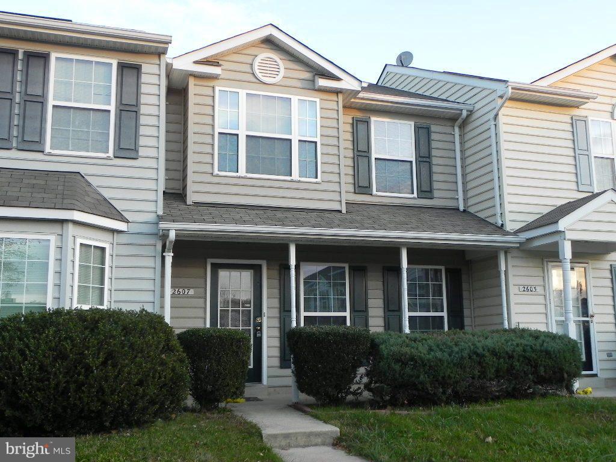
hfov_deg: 50.1
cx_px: 308
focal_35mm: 37
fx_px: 658
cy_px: 231
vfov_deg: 38.7
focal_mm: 6.6
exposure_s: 1/96.3
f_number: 3.2
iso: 160
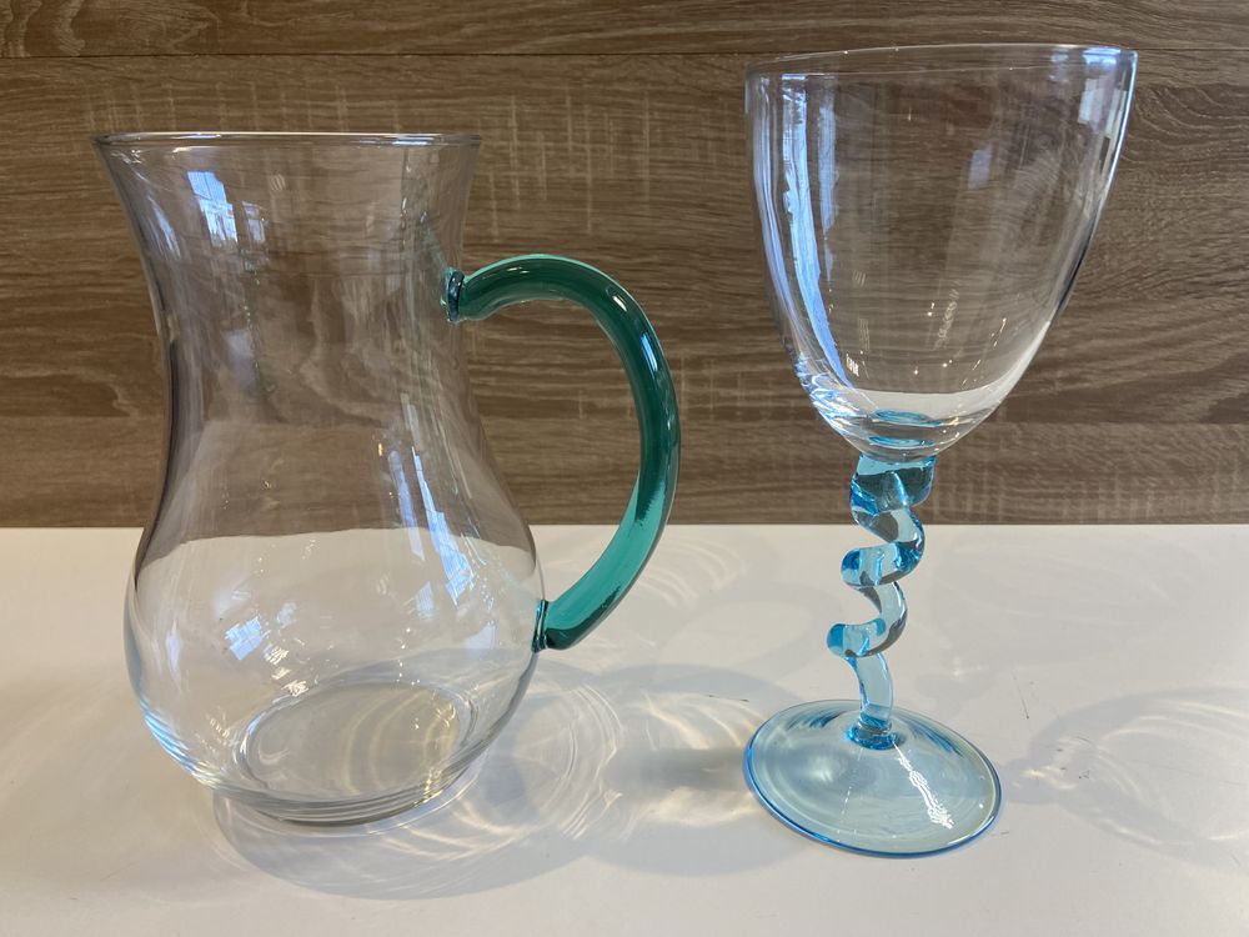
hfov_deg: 67.3
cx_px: 624
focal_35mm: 26
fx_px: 938
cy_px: 468
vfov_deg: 53.1
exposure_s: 1/100
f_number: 1.8
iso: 125
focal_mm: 4.25
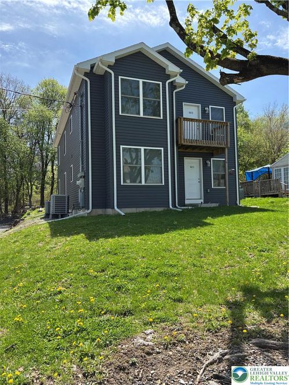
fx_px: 290
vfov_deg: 67.3
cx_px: 144
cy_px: 192
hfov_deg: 53.0
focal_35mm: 26
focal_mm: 5.96
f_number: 1.6
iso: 50
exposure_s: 1/1220
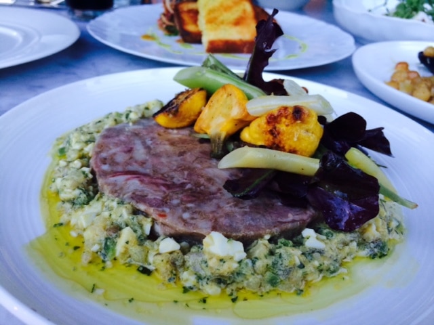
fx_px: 376
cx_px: 217
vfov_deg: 46.8
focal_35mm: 30
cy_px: 162
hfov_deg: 60.0
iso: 100
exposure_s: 1/30
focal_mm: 4.12
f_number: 2.2
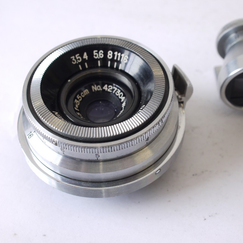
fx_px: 564
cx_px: 155
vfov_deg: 24.3
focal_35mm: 71
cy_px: 121
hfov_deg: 24.2
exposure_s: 1/50
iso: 400
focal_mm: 30
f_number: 6.3
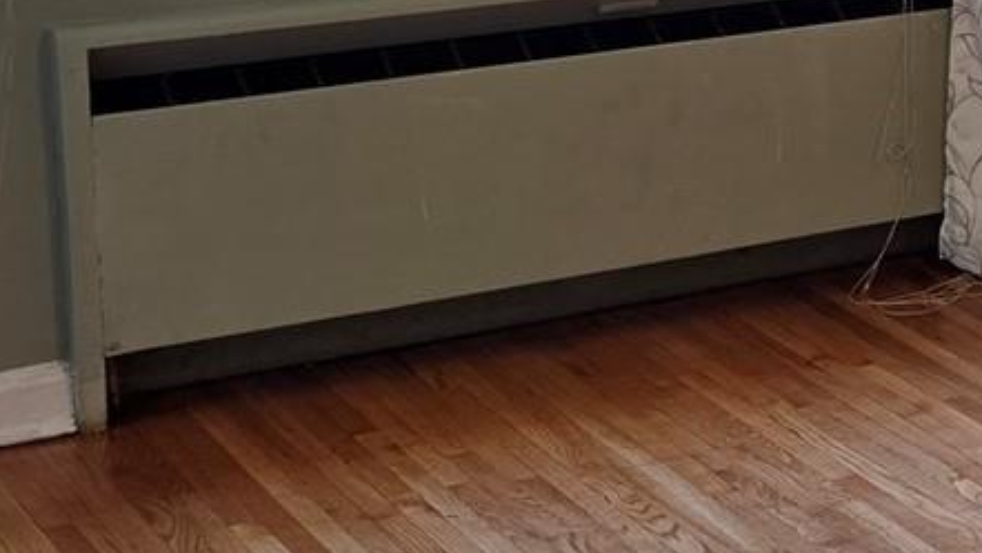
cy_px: -193
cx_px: 1900
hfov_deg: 15.3
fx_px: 3022
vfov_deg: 10.2
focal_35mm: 116
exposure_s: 1/120
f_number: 1.7
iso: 125
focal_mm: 6.25
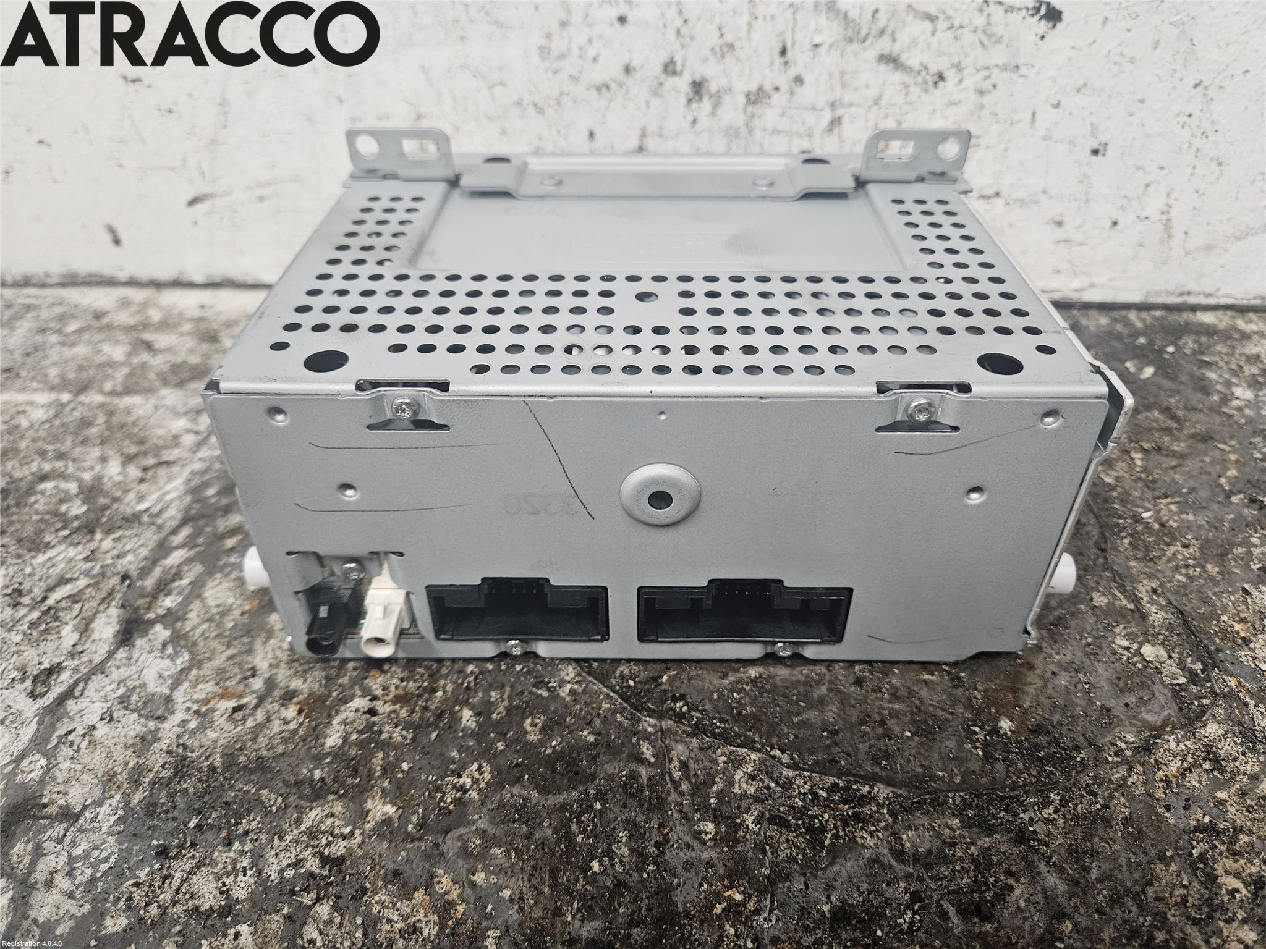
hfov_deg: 73.9
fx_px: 841
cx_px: 633
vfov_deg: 58.9
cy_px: 474
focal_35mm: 23
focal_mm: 5.4
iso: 400
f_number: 1.8
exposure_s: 1/100
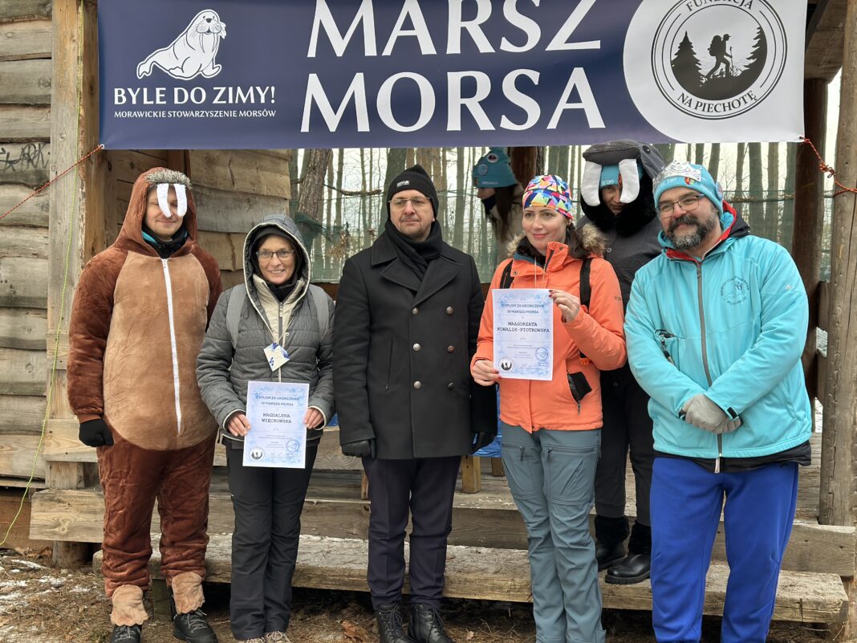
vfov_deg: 30.3
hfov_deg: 39.7
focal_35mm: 48
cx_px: 428
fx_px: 1188
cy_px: 322
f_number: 1.78
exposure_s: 1/94
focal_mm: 6.86
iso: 125
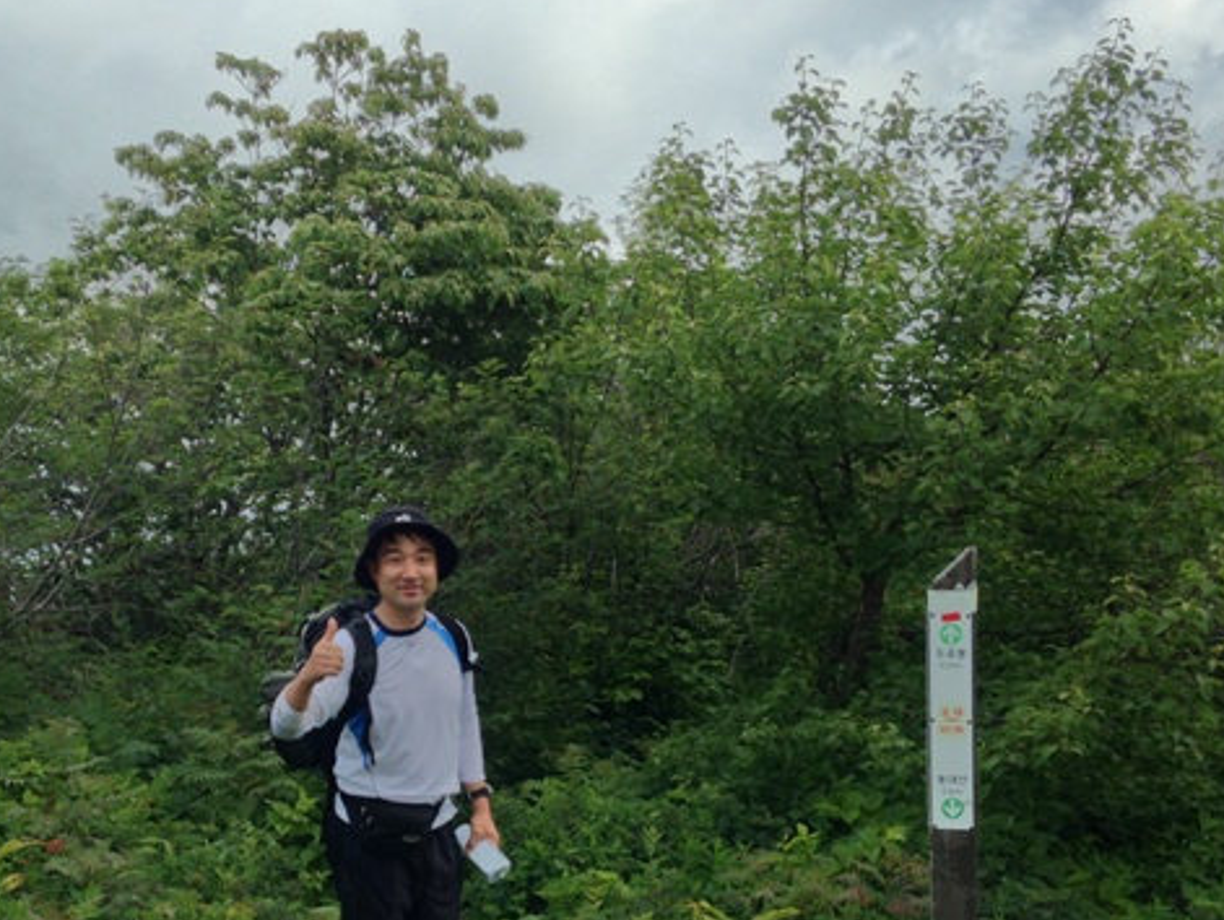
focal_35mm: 56
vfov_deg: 25.9
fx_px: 1982
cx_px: 403
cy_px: 642
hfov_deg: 34.0
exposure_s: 1/502
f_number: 2.4
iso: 50
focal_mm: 4.13
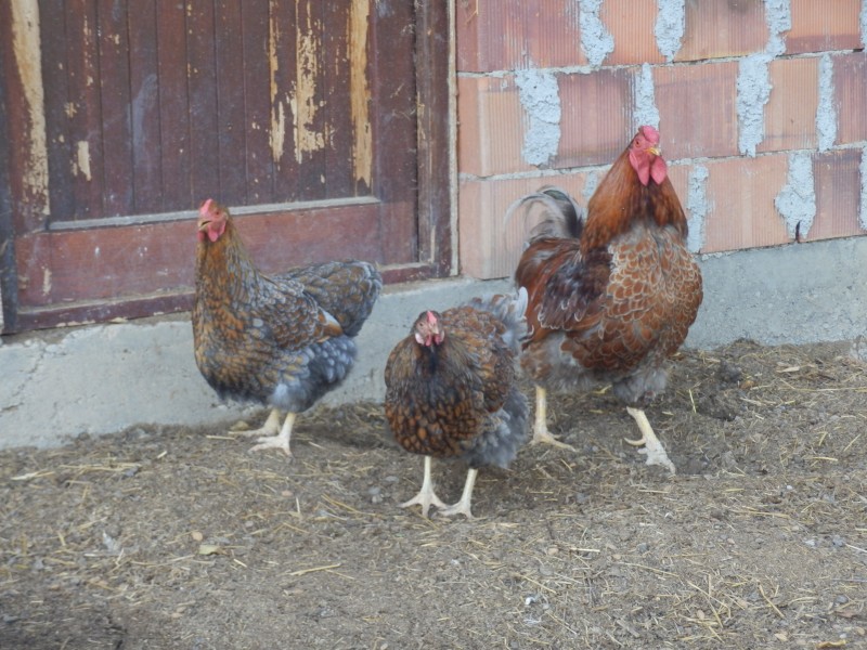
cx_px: 434
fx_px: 2404
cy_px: 325
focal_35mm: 96
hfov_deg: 20.4
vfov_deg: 15.4
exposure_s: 1/60
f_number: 5.3
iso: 200
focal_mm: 17.1
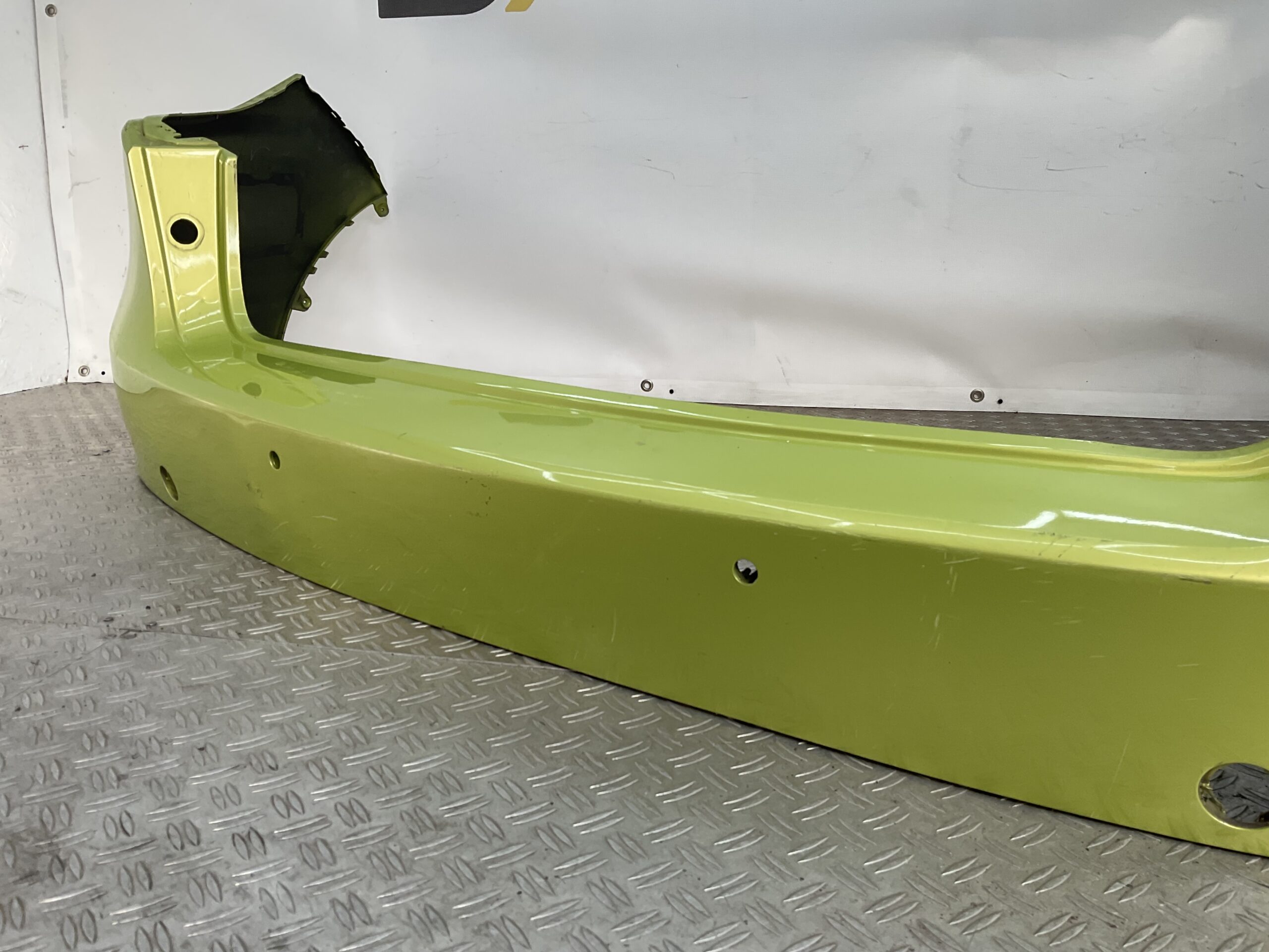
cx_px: 634
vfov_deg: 48.2
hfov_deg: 61.7
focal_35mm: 29
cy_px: 476
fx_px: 1063
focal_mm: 3
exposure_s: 1/253
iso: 16
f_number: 1.8
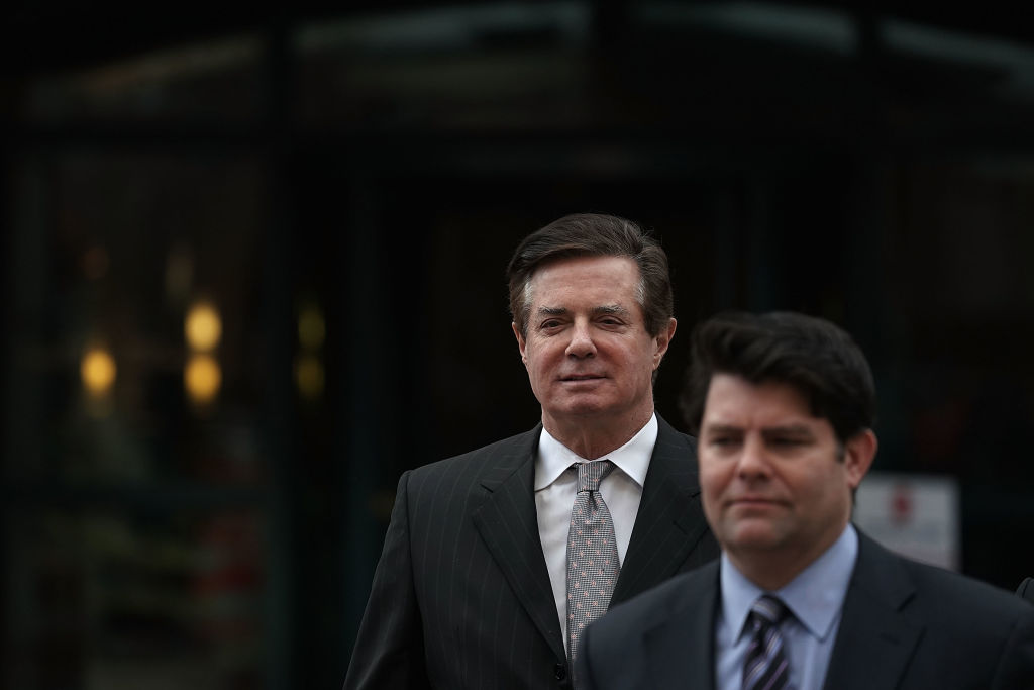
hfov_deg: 6.9
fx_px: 8531
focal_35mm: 297
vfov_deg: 4.6
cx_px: 517
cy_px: 345
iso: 1600
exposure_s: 1/1250
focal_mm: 297
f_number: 5.6
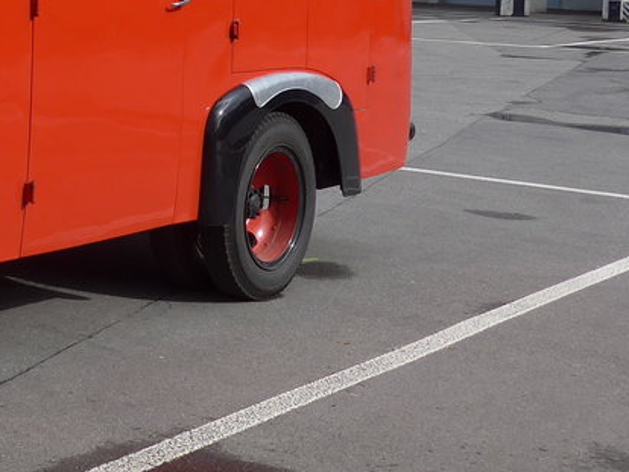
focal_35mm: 84
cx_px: -254
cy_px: 17
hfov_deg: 20.6
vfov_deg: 17.2
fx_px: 1527
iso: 80
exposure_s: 1/1000
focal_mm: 6
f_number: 2.8
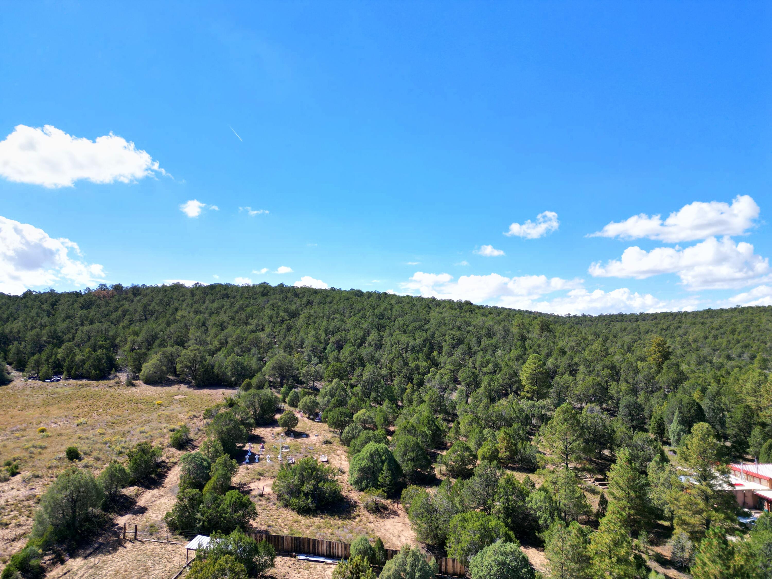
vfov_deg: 56.8
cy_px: 290
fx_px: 535
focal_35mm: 24
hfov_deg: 71.6
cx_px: 386
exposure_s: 1/3200
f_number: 1.7
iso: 200
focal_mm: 6.72
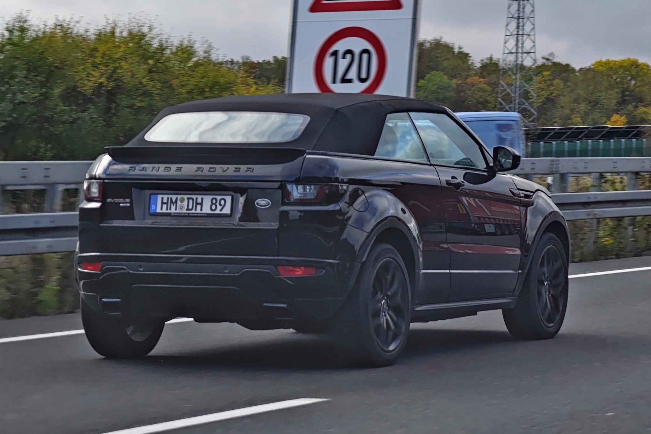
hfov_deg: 22.9
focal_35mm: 89
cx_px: 326
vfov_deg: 15.4
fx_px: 1609
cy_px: 202
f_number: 2.3
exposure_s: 1/400
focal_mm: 22.5
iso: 100
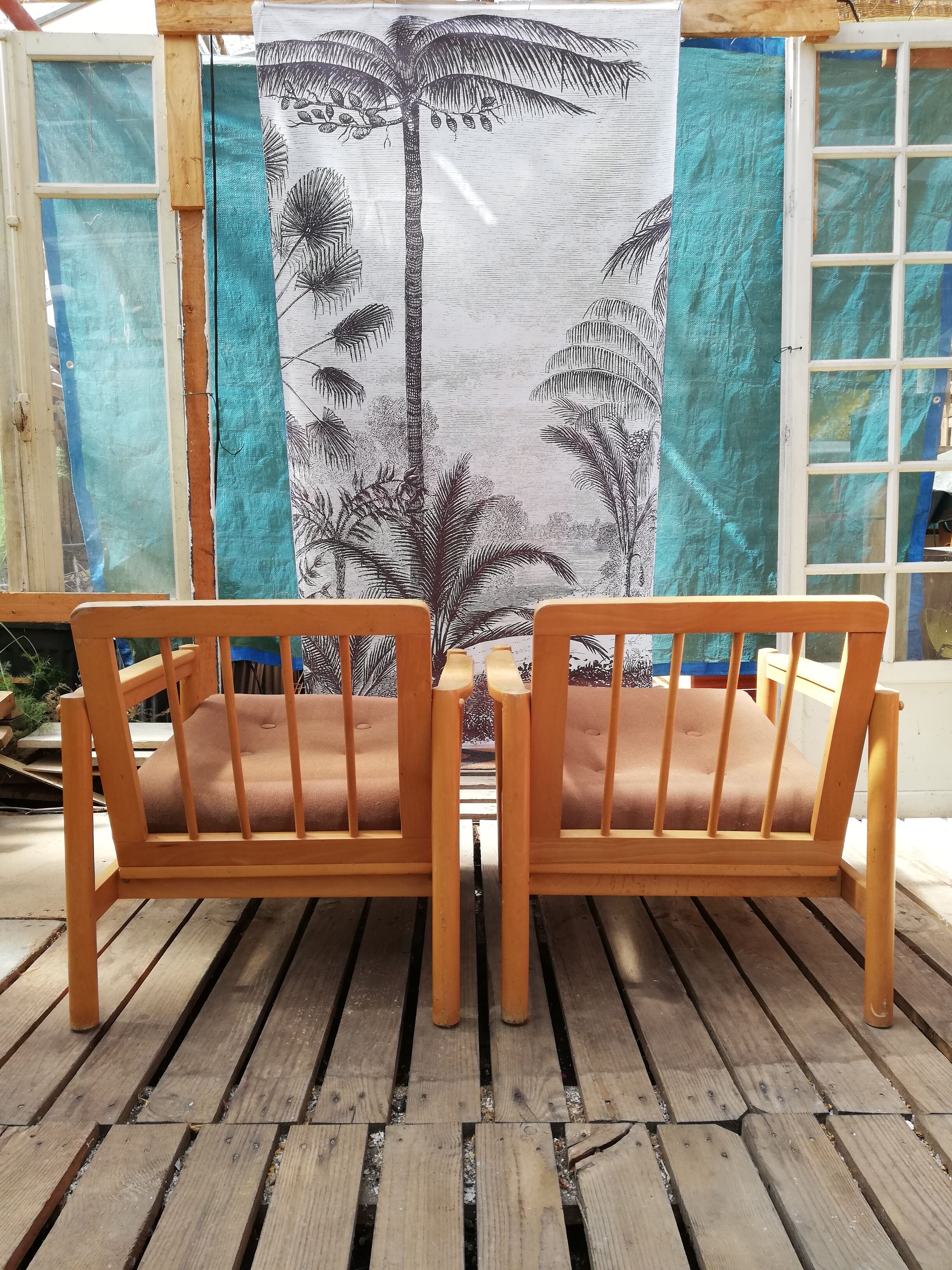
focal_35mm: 26
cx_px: 476
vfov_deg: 67.3
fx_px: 953
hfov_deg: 53.1
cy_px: 635
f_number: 2.2
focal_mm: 3.81
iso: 50
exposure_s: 1/122
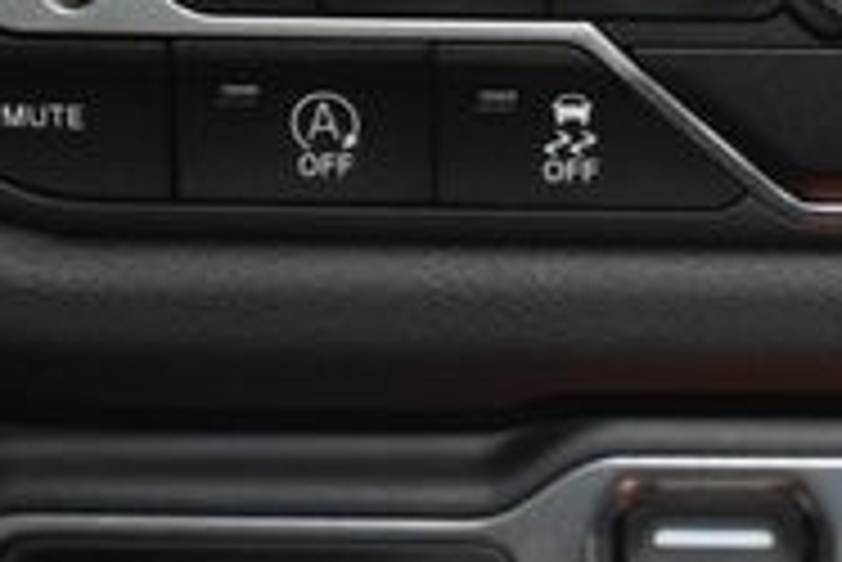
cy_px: 330
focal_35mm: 360
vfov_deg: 3.8
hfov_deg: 5.7
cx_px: 928
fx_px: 8426
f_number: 4.5
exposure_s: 1/13
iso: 2200
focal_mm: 70
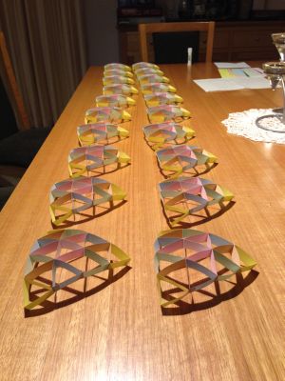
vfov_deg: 55.4
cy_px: 190
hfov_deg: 42.9
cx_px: 142
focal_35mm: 33
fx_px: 362
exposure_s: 1/20
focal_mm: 4.12
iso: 200
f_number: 2.4
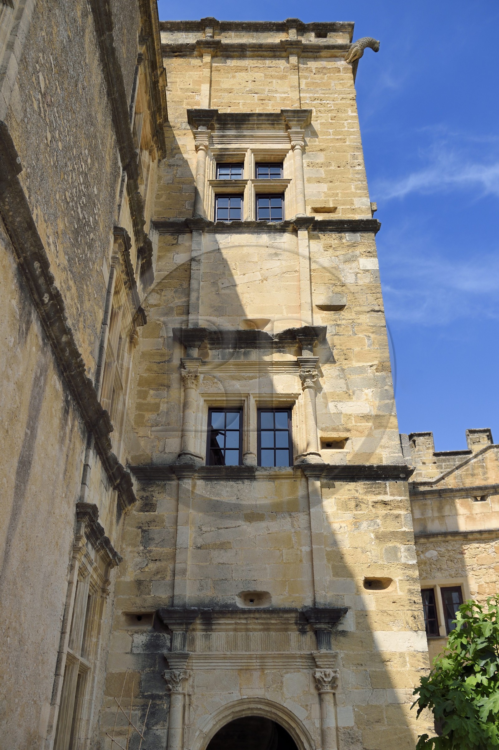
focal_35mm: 34
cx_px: 250
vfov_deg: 55.8
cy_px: 375
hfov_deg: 38.8
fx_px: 708
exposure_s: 1/2500
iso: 400
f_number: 5.6
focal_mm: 34
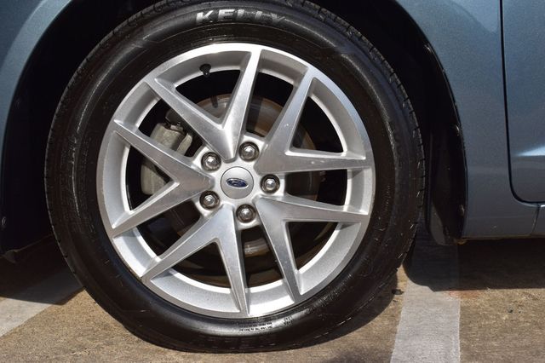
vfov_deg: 28.9
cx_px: 272
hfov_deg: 42.3
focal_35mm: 46
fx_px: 704
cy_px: 182
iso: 360
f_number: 11
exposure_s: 1/500
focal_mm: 31
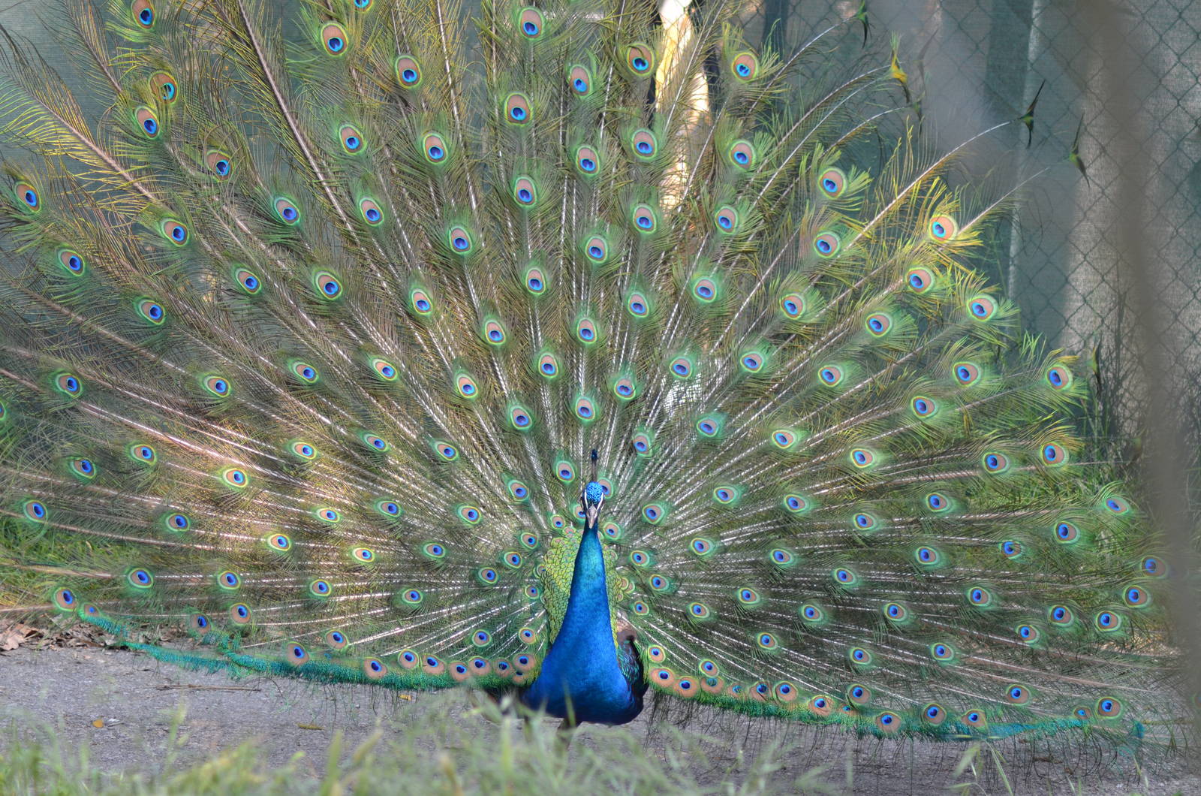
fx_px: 5993
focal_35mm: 180
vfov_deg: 7.6
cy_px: 398
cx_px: 600
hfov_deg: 11.4
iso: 400
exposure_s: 1/400
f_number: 5
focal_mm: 120
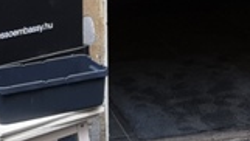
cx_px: 275
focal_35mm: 146
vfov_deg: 7.7
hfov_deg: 14.4
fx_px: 969
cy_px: -212
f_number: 1.8
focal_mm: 3.95
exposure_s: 1/50
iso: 64
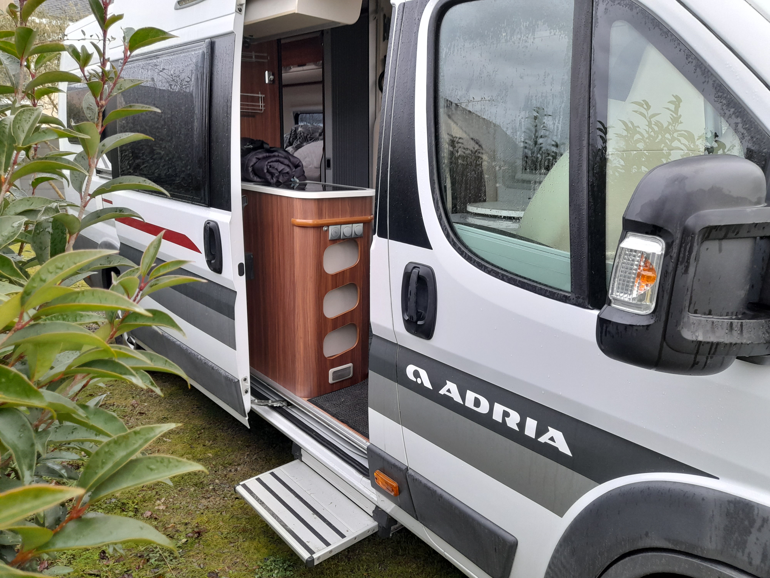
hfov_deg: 69.4
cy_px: 289
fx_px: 556
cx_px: 385
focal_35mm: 25
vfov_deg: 54.9
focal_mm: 4.6
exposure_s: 1/60
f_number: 2
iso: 160
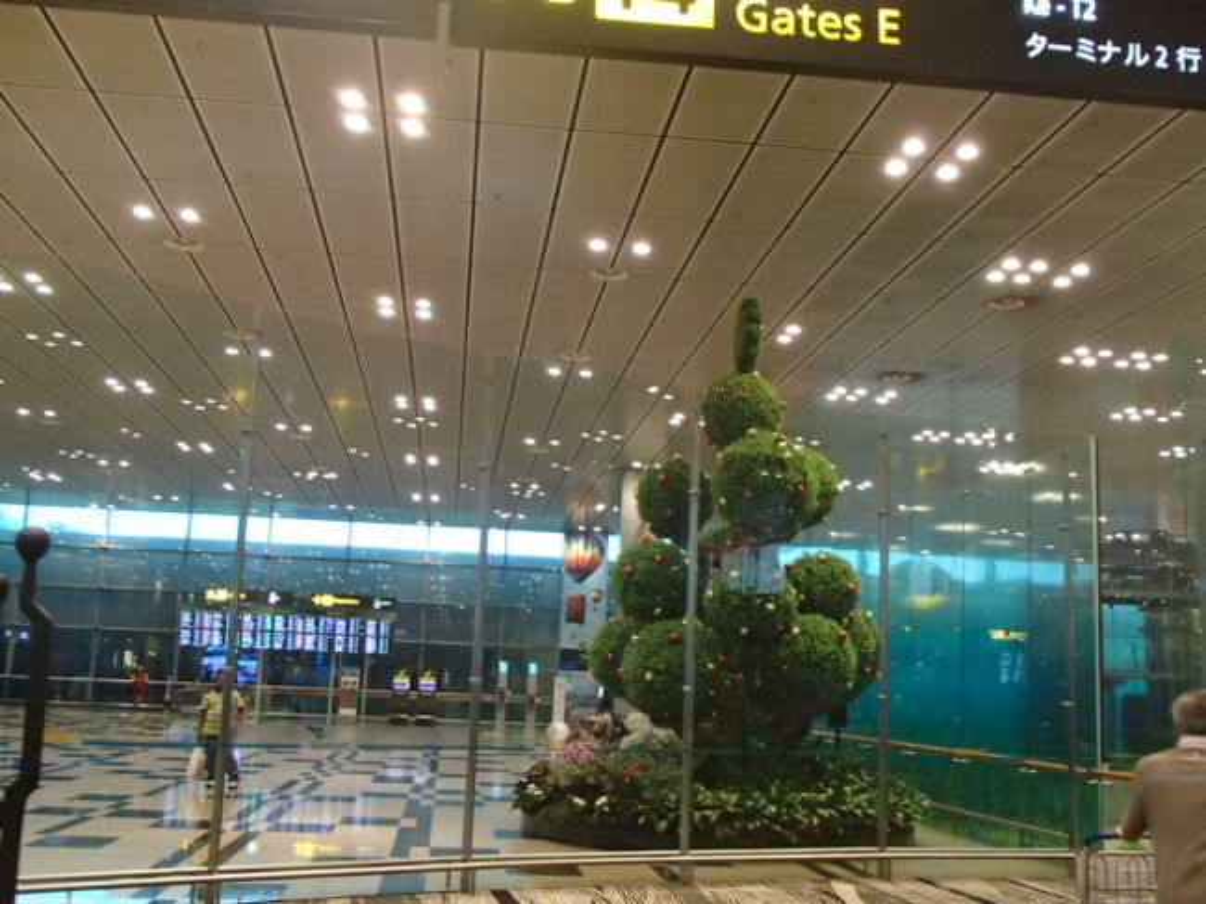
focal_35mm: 38
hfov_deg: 49.0
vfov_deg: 37.7
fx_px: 1323
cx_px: 603
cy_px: 452
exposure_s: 1/25
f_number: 4.6
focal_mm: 6.83
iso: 800
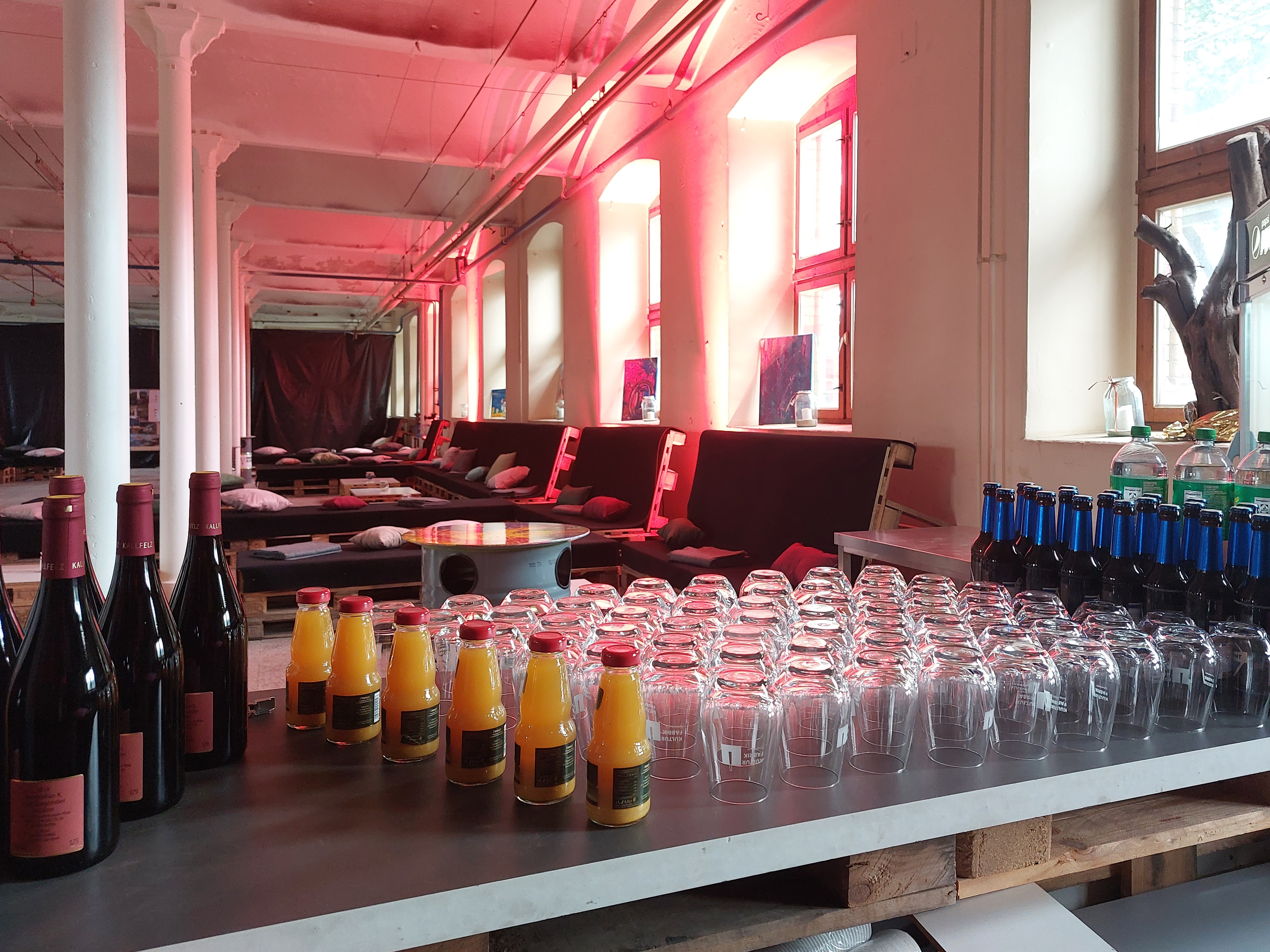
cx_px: 697
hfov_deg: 65.2
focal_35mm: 27
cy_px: 419
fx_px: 991
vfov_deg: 51.2
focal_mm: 5.23
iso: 320
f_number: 1.8
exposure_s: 1/50
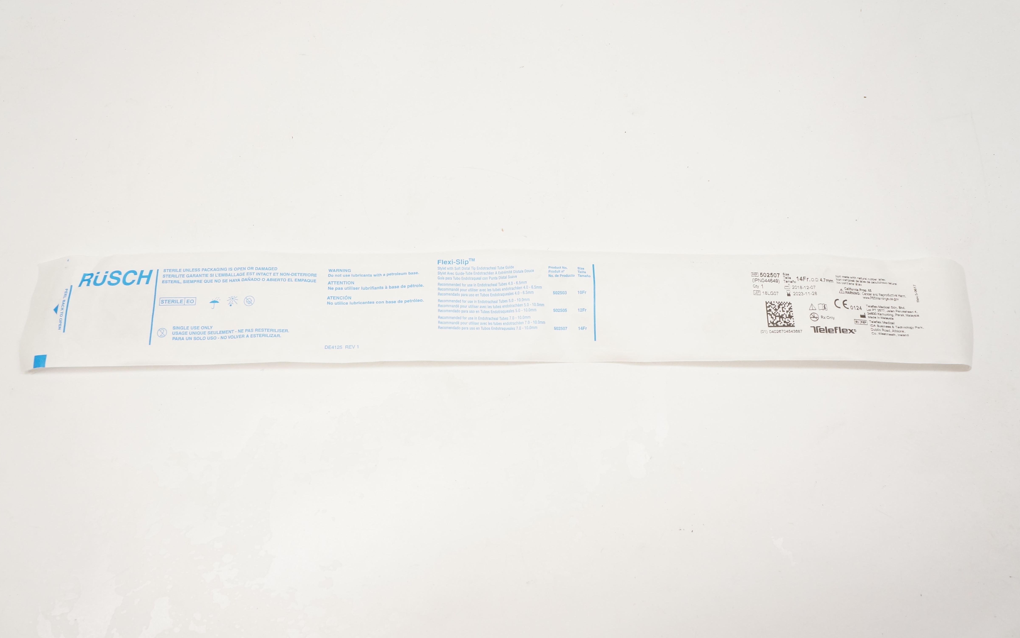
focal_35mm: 28
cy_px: 308
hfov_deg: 66.5
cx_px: 507
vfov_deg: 44.5
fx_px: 778
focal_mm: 18
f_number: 7.1
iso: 800
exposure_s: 1/100
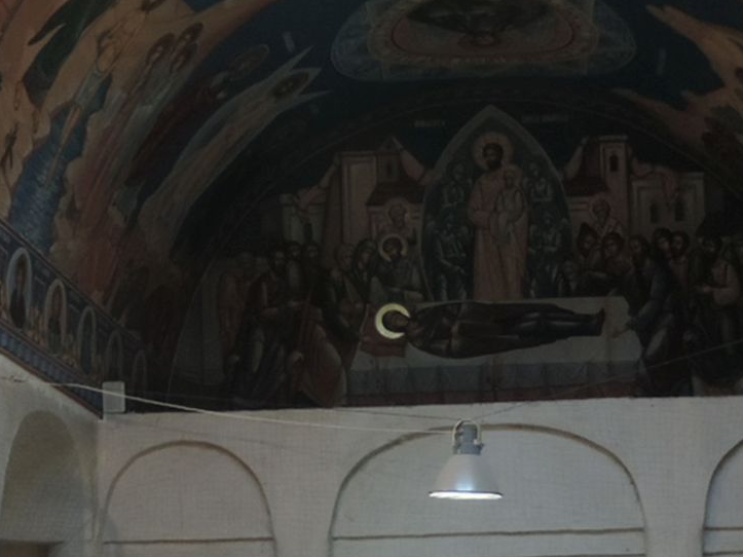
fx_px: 1781
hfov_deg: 23.6
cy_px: 684
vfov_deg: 16.9
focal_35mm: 83
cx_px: 400
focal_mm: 5.3
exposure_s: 1/15
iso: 800
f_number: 3.1
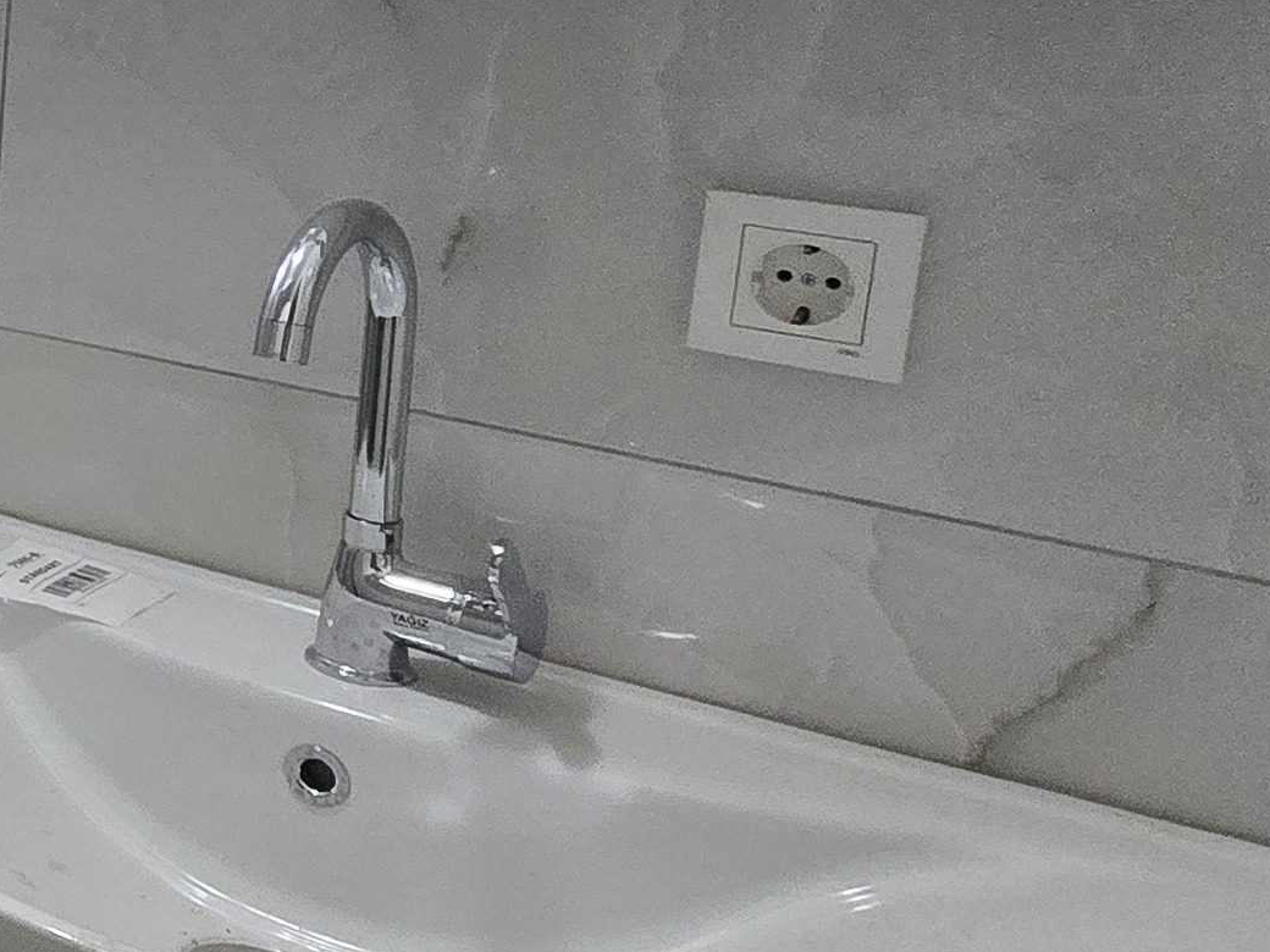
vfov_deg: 27.9
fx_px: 1834
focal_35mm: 50
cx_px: -805
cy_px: 76
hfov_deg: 24.8
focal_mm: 2.2
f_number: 2.2
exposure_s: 1/50
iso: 400
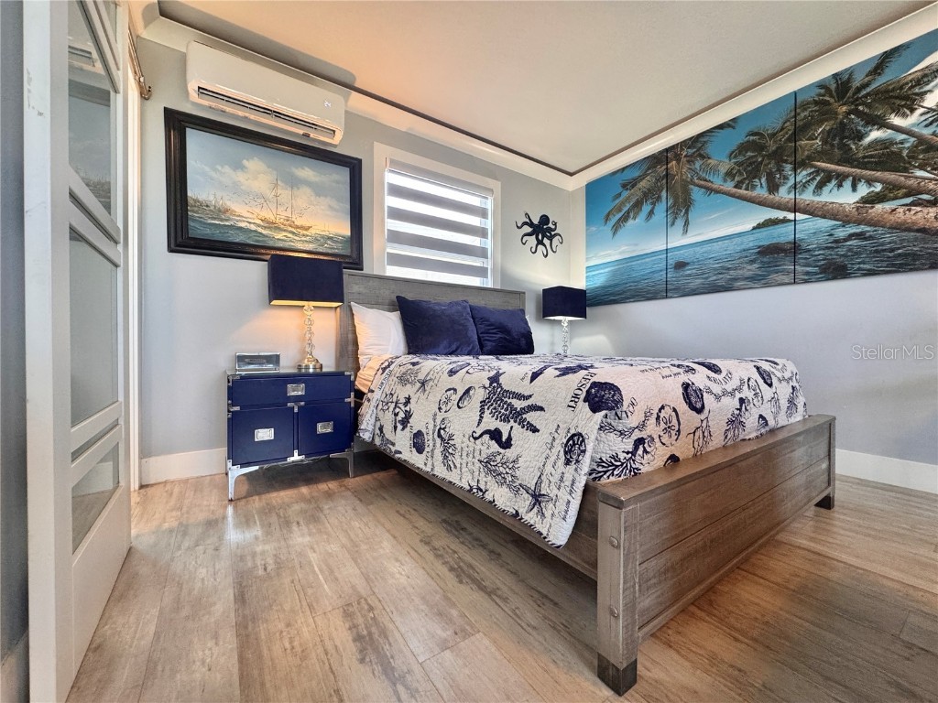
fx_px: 379
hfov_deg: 102.1
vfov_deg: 85.7
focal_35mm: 14
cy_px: 352
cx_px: 469
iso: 200
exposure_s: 1/60
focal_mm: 2.22
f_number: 2.2
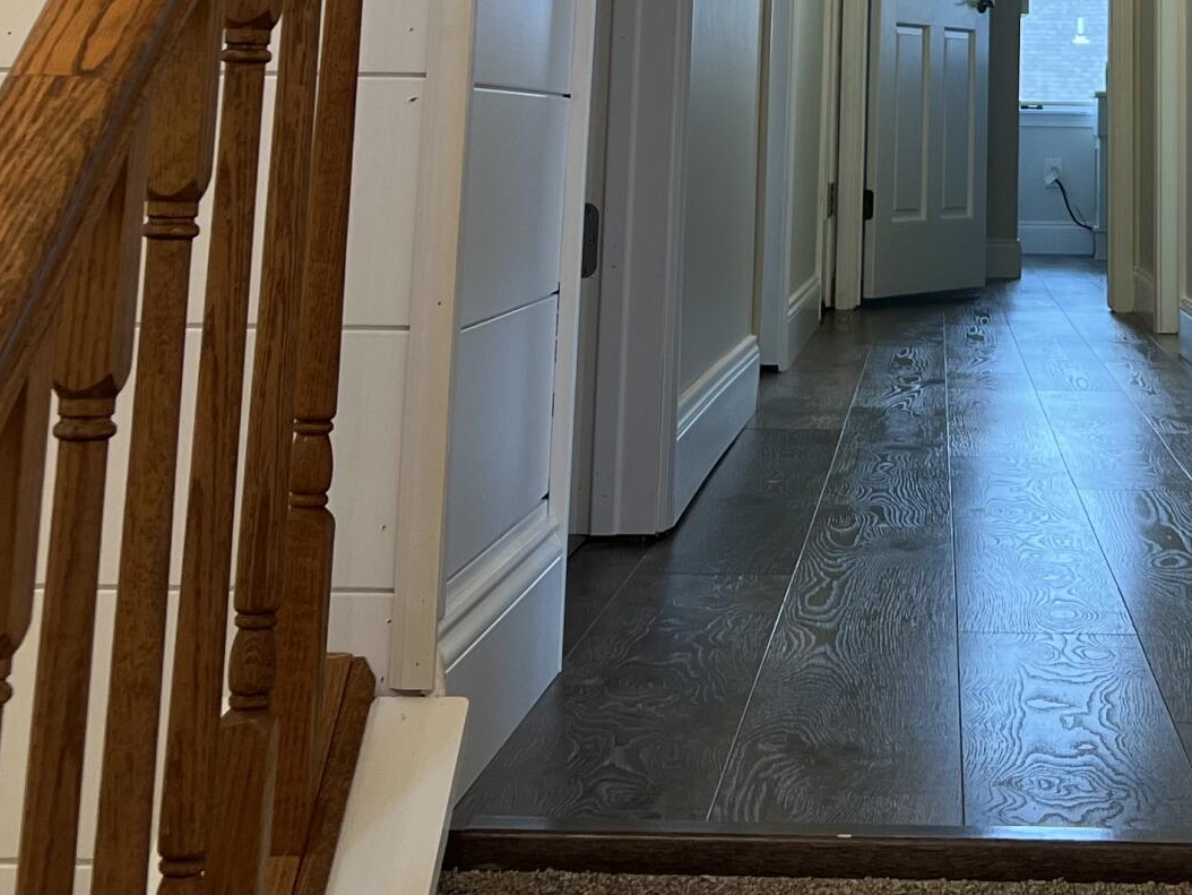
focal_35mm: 74
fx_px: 2549
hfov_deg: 25.7
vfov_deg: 18.2
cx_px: 994
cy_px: -348
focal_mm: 5.7
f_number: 1.5
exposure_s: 1/120
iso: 100
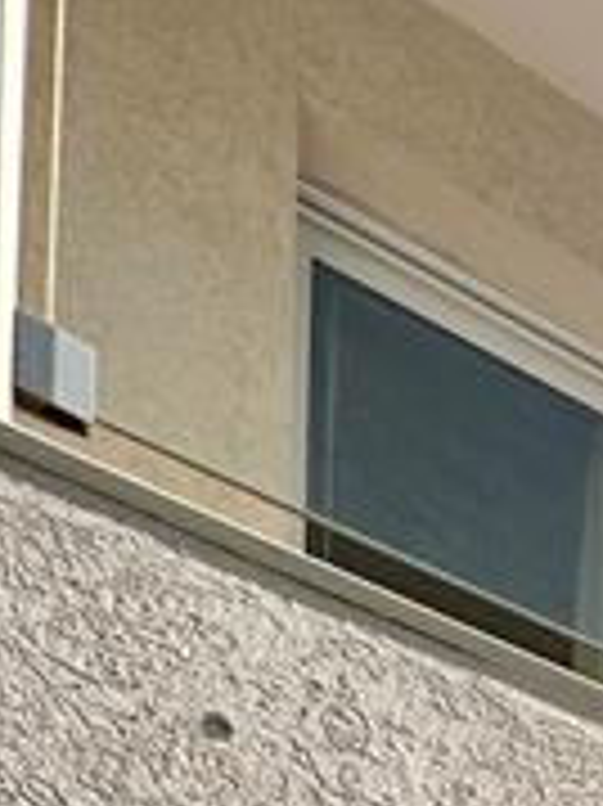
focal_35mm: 80
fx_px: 1860
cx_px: 1701
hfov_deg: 11.9
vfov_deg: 16.0
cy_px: 1792
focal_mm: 2.22
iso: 50
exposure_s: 1/3509
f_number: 2.2
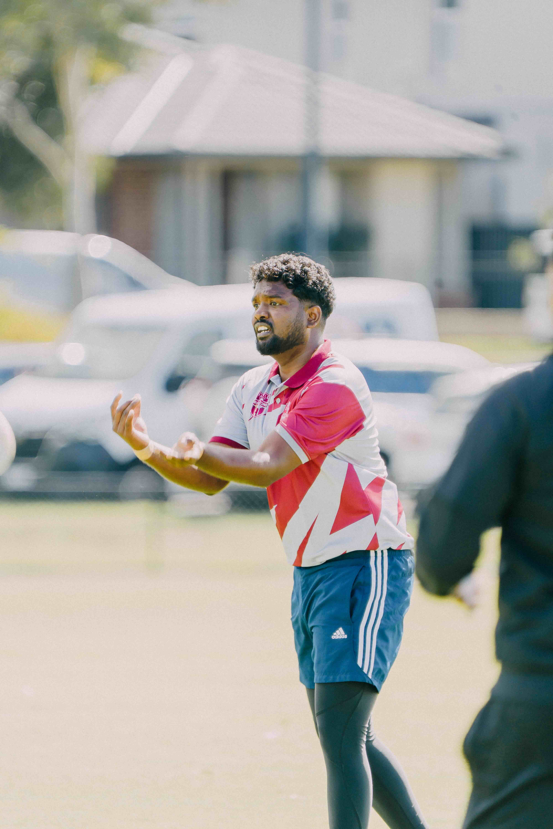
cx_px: 276
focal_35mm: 559
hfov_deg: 2.5
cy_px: 414
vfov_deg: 3.7
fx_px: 12879
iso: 250
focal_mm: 559
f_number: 6.3
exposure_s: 1/250
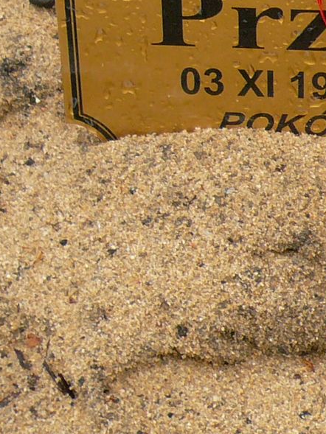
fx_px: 1406
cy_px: 36
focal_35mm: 112
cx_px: 441
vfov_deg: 17.3
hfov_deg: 12.7
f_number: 2.8
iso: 100
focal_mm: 4.7
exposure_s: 1/200
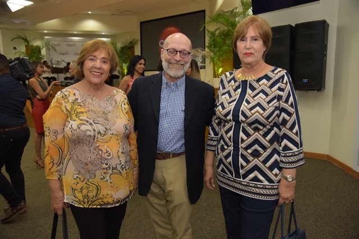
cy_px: 120
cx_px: 180
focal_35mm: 28
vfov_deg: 46.4
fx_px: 279
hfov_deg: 65.5
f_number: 4
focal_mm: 28
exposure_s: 1/80
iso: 1250
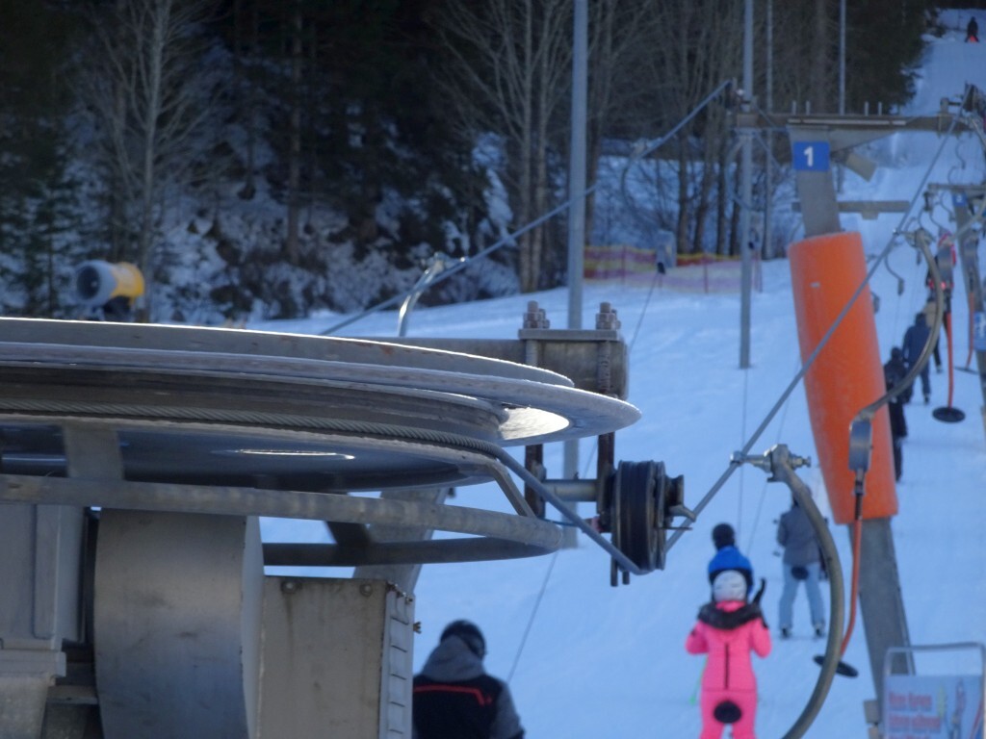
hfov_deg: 9.0
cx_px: 493
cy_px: 370
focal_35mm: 219
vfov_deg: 6.8
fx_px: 6238
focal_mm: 37.35
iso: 160
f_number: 6.3
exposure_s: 1/250
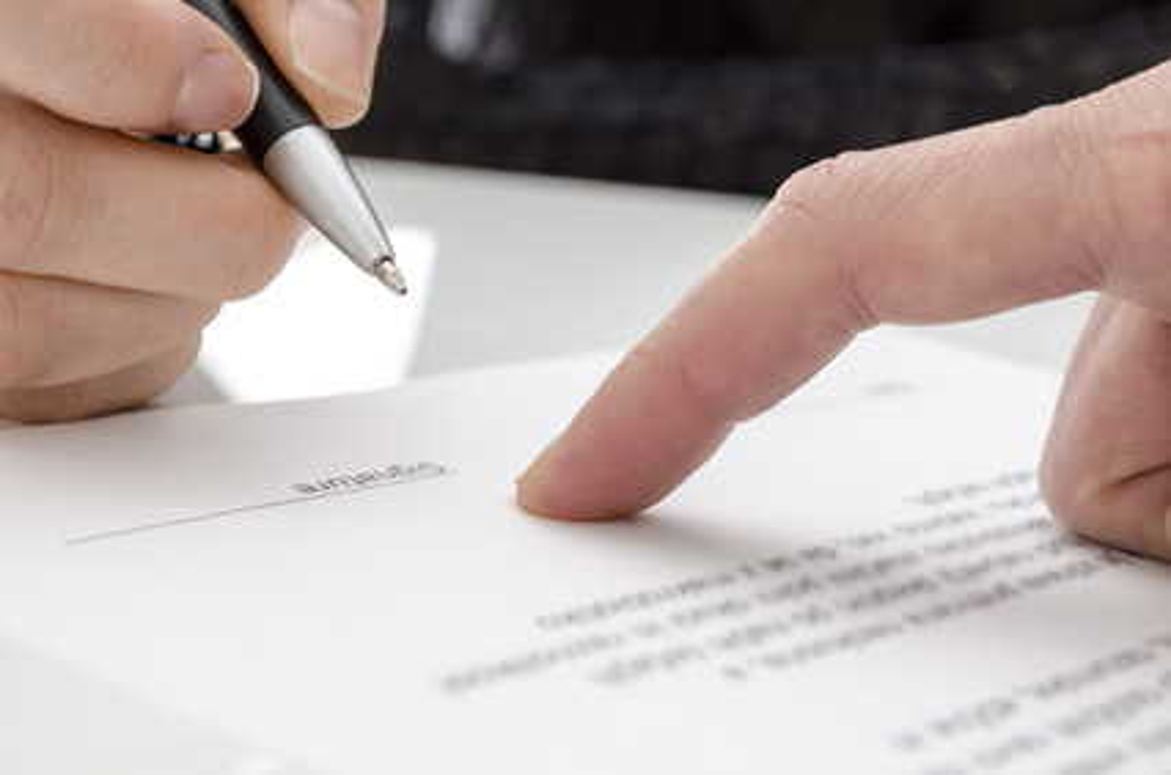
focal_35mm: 82
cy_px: 388
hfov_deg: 24.7
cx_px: 586
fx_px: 2678
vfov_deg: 16.5
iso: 100
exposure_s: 2
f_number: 9
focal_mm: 55
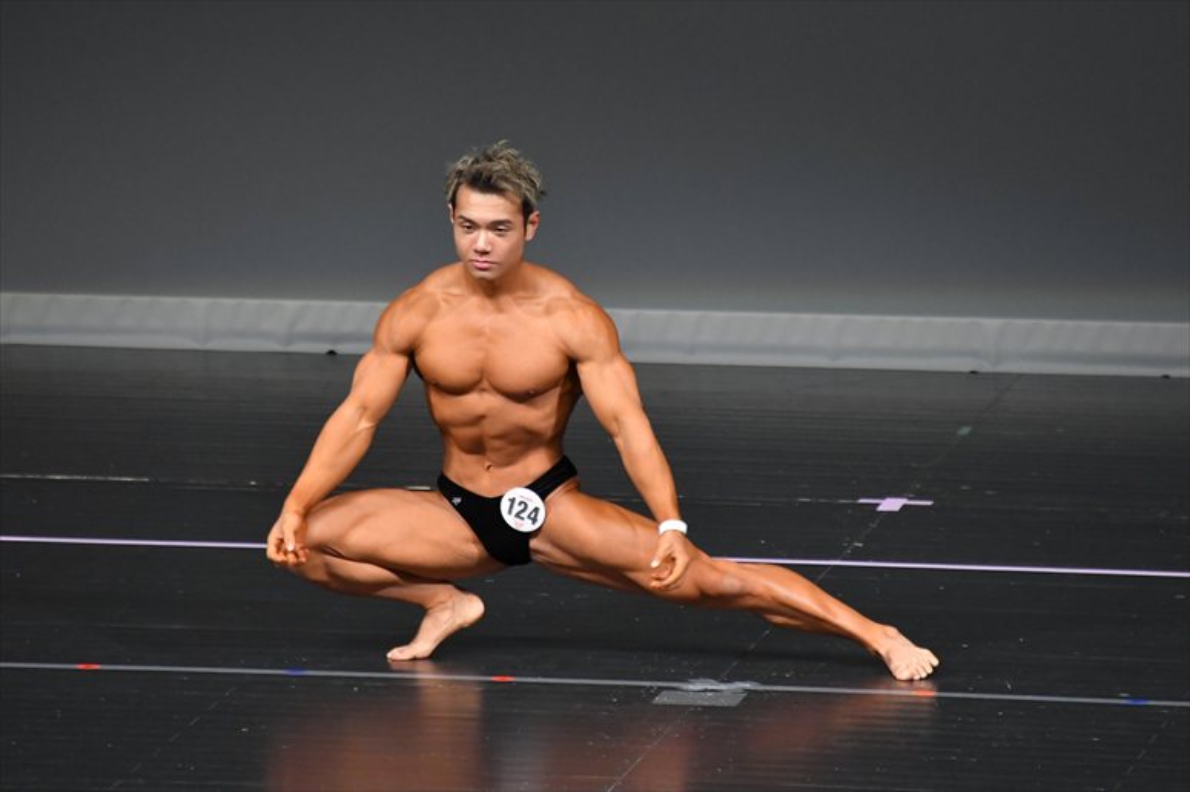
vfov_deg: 3.1
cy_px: 396
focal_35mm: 450
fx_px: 14868
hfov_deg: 4.6
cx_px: 595
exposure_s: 1/400
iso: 4000
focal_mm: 300
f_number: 5.6
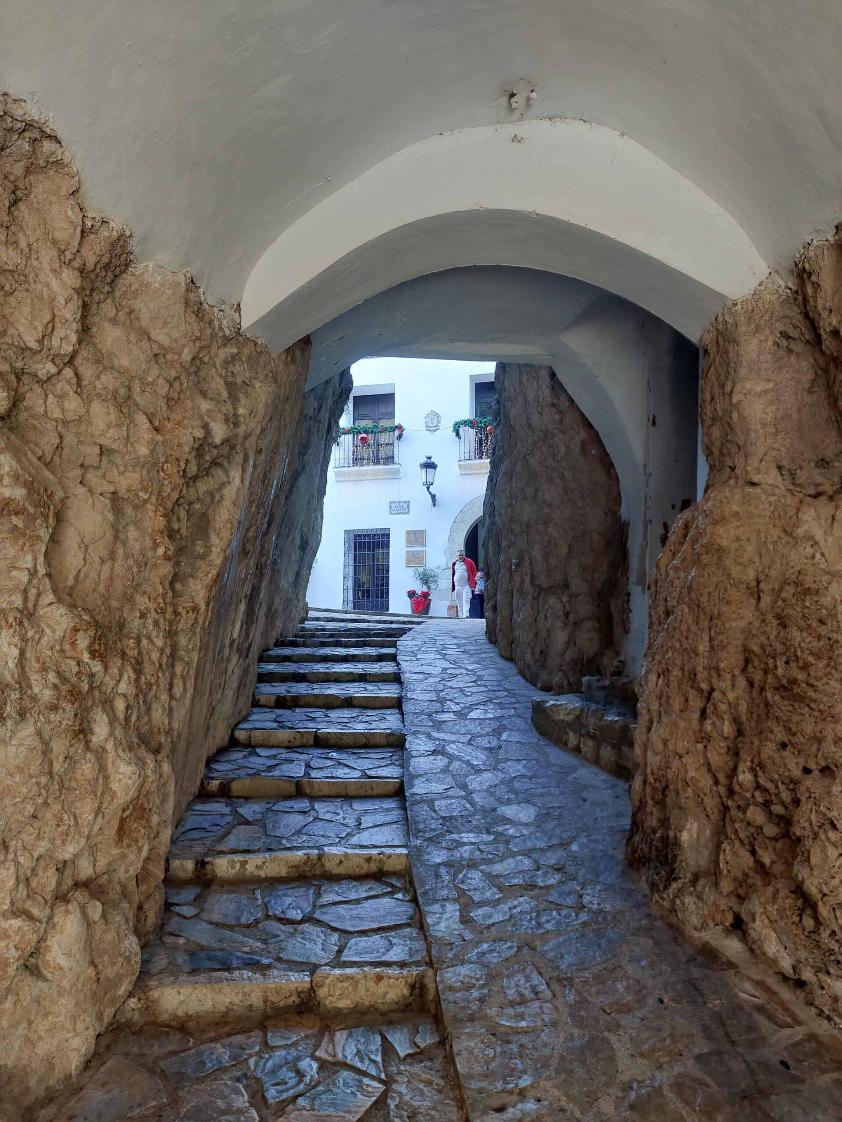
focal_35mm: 25
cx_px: 421
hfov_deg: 54.9
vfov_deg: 69.4
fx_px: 811
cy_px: 561
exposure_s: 1/50
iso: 64
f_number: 1.8
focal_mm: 5.23
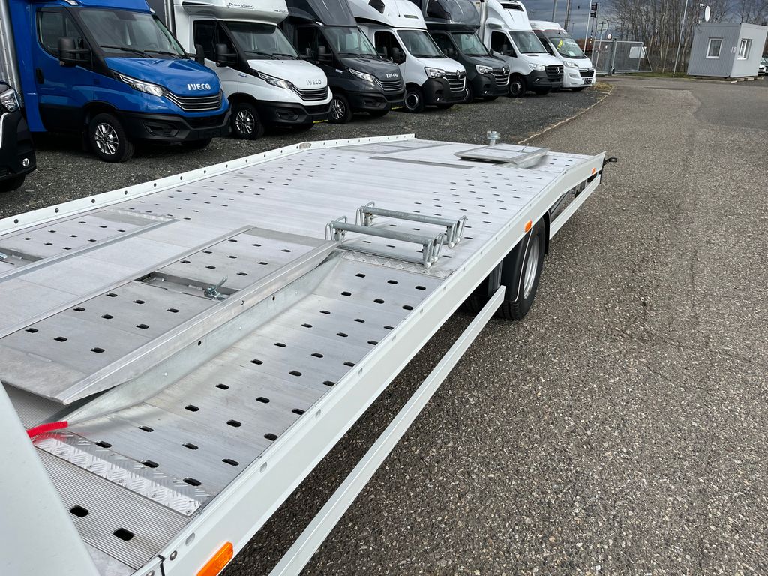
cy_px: 288
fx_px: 577
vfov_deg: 53.1
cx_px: 384
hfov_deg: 67.3
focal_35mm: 26
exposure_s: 1/3623
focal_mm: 5.1
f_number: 1.6
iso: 50
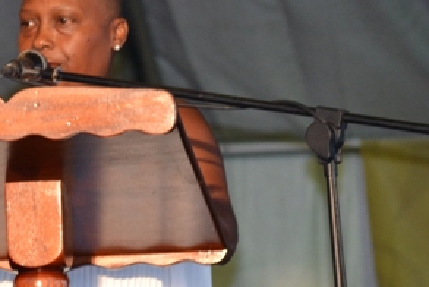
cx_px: 78
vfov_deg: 2.6
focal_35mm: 524
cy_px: 234
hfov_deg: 3.9
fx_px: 6250
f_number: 5.3
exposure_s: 1/60
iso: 1400
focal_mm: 160
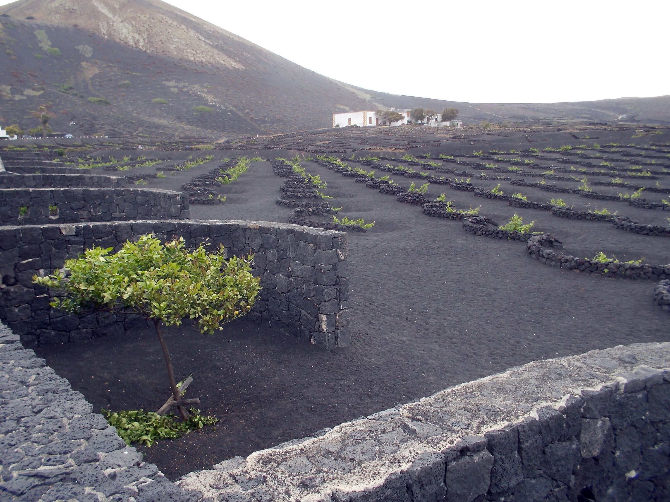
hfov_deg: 61.7
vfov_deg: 48.2
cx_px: 335
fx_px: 561
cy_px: 251
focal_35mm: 29
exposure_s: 1/250
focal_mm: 4.1
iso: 80
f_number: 3.3
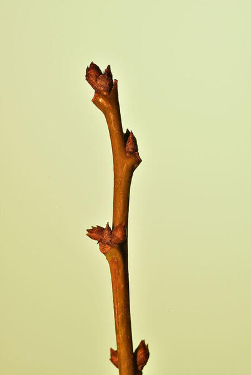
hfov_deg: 13.7
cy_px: 188
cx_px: 126
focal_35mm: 100
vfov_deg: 20.4
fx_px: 1044
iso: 100
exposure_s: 1/125
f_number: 4
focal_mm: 100
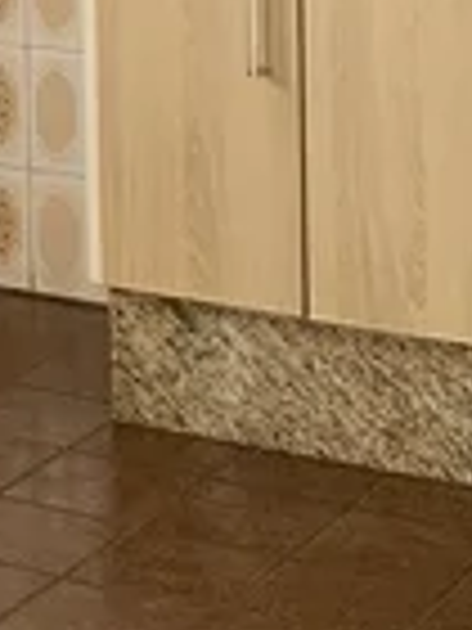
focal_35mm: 149
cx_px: -400
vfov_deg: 12.8
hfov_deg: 9.4
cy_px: -225
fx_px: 2709
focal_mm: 4.25
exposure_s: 1/121
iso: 80
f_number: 1.8
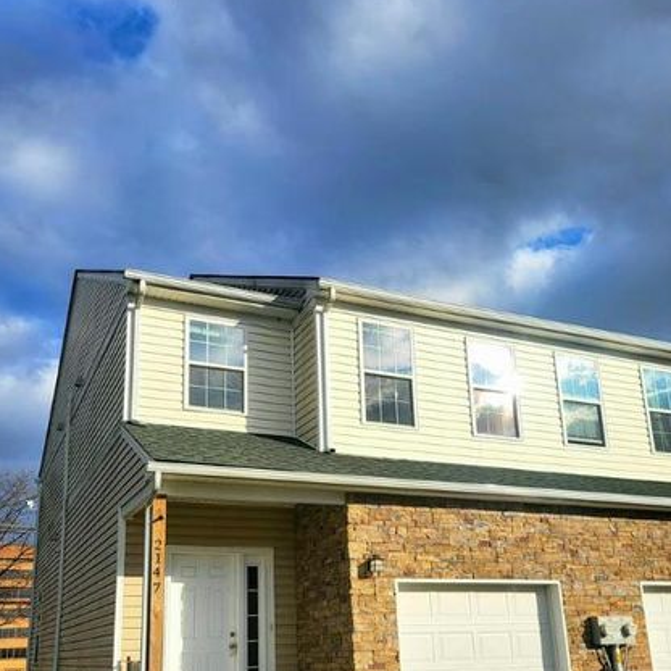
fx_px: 746
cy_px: 452
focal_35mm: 34
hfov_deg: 48.4
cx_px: 313
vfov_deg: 47.6
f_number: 1.8
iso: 40
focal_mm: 5
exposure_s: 1/3333
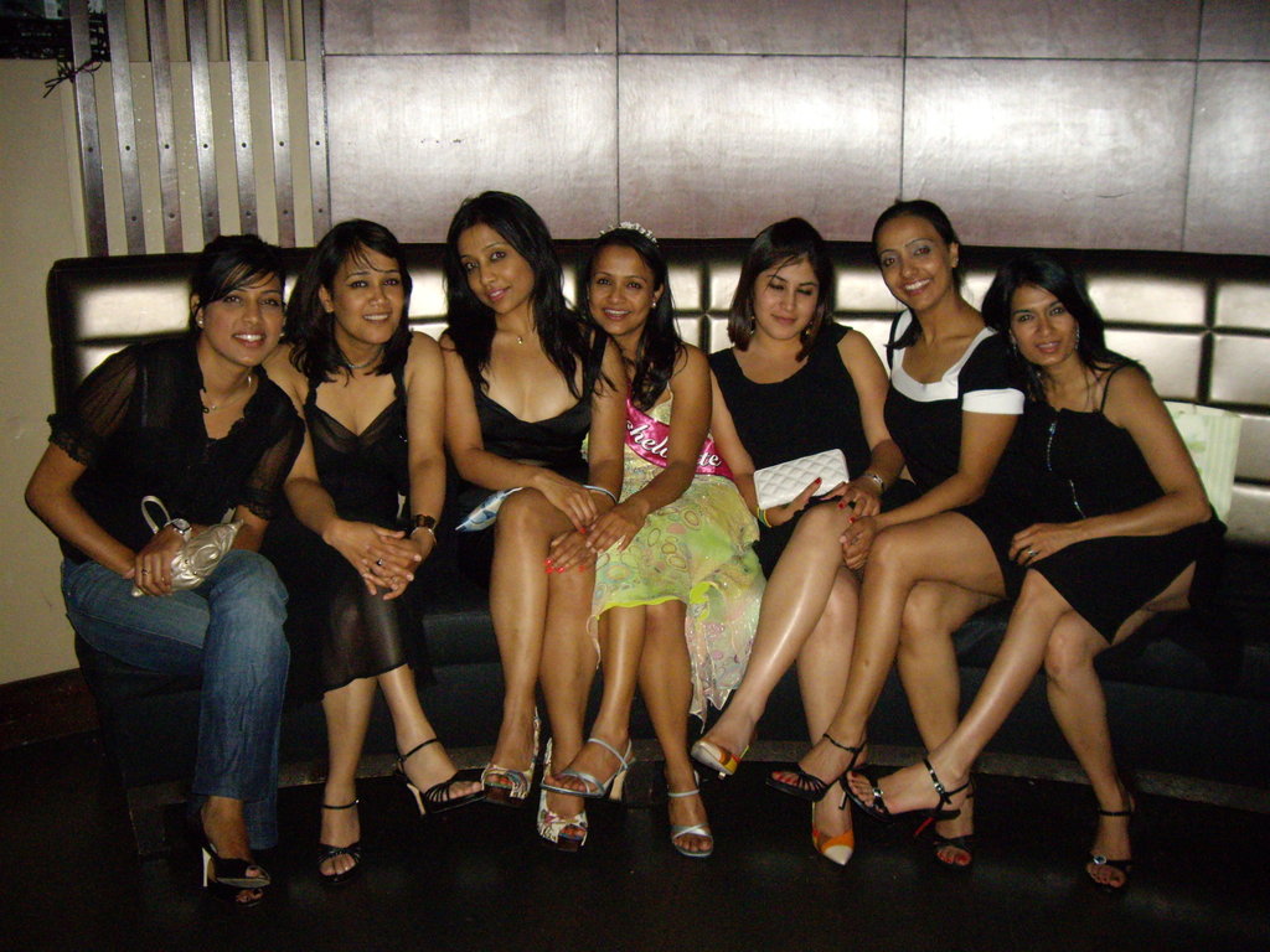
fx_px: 1394
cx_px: 635
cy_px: 476
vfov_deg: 37.7
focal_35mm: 38
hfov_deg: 49.0
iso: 400
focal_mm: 6.2
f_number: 2.7
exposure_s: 1/40
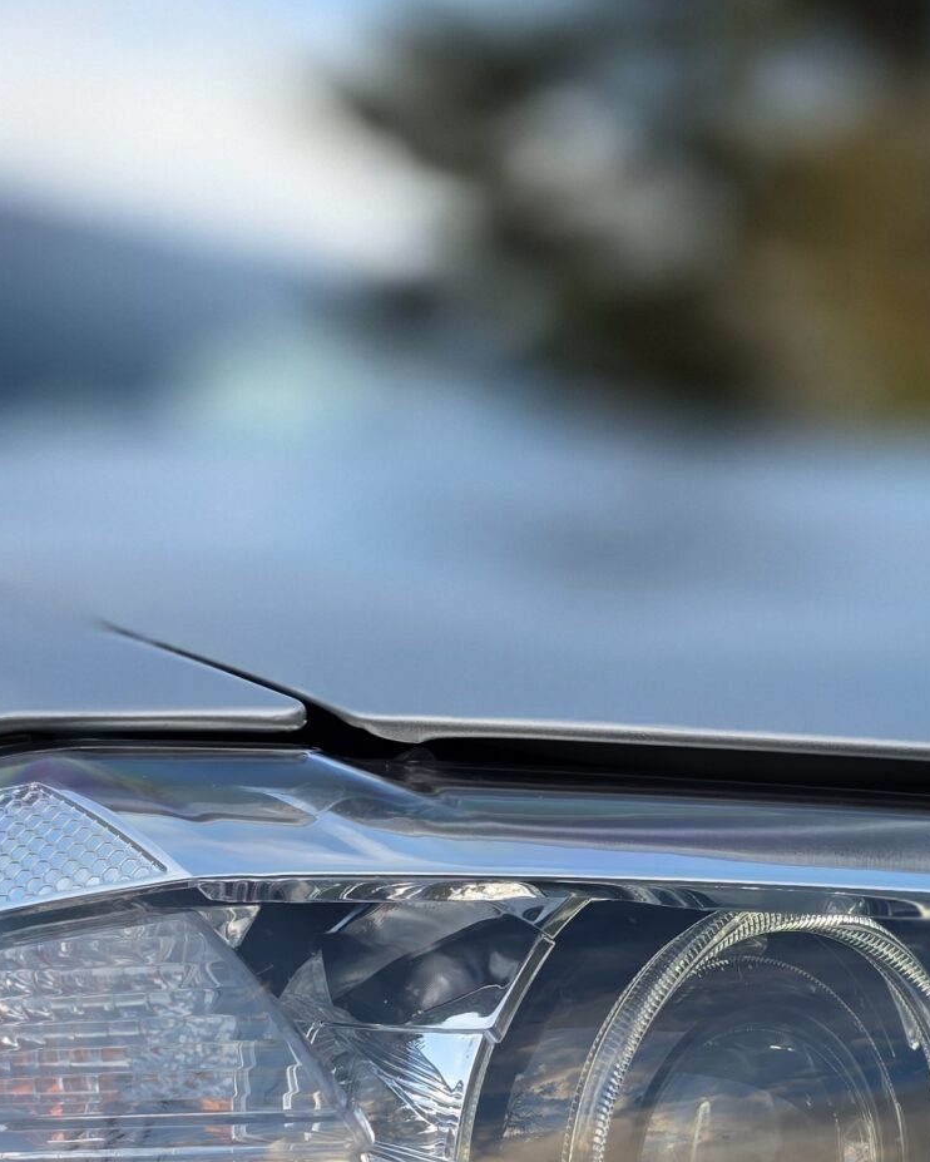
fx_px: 2132
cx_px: 654
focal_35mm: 62
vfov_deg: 28.9
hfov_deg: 24.4
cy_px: 1102
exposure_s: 1/126
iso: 12
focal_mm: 6.3
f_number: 1.7
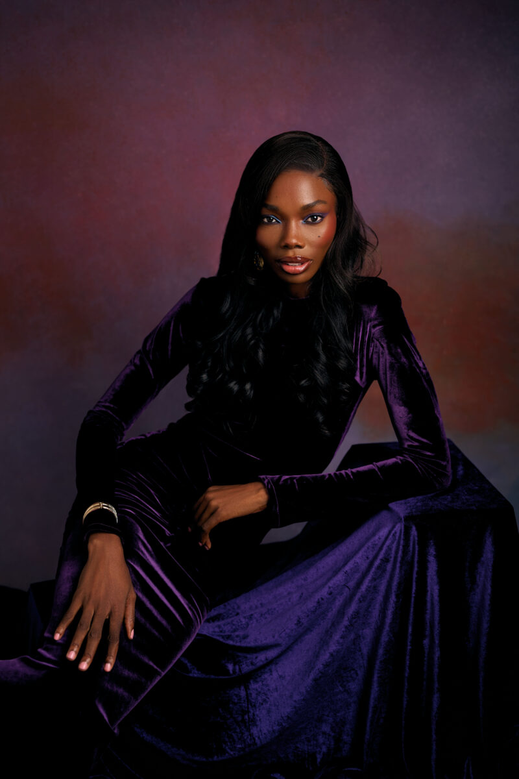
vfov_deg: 39.6
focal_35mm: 50
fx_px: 1081
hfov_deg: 27.0
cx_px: 260
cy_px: 390
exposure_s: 1/200
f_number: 2.5
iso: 32
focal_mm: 50
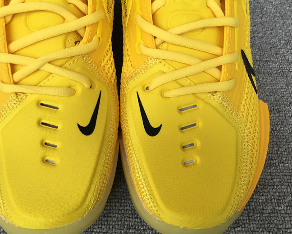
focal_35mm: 42
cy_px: 115
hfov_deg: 43.7
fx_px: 363
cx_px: 122
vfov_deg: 35.7
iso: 25
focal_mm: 3.3
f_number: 2.4
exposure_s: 1/388
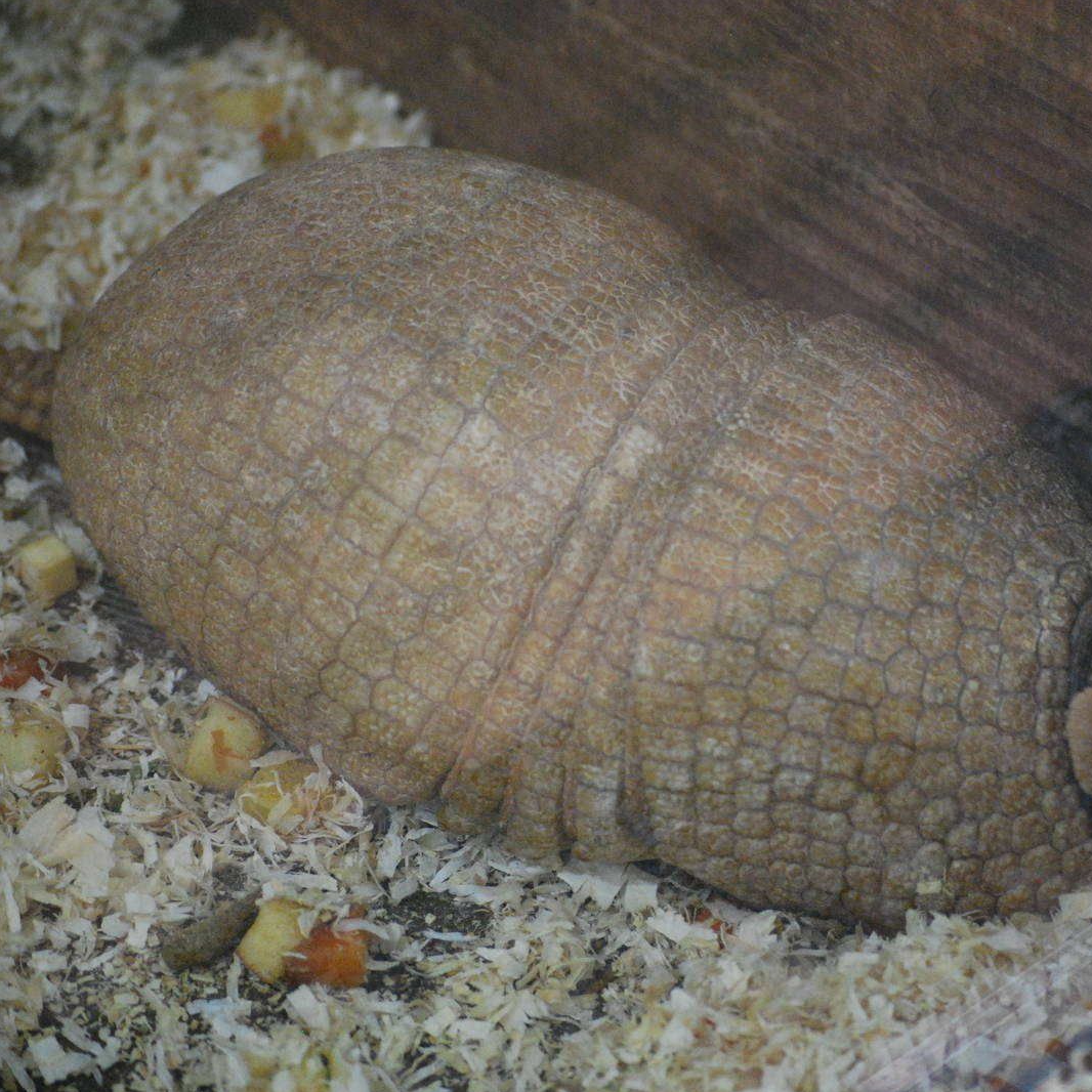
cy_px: 547
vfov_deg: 12.2
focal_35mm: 144
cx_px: 704
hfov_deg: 12.1
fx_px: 5127
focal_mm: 75
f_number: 4.2
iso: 1600
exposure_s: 1/20
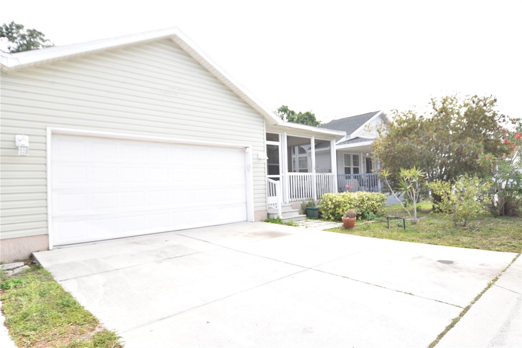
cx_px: 261
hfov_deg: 81.2
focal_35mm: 21
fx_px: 304
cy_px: 174
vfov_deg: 59.5
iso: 100
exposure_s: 1/200
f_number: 11
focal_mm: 14
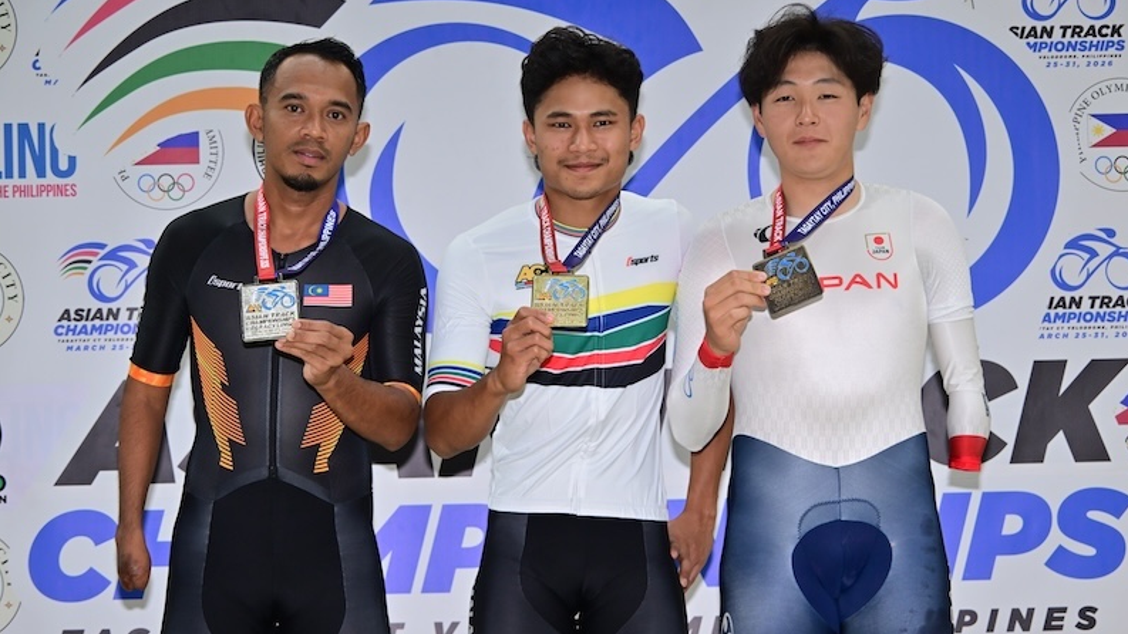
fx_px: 3320
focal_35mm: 111
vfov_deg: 10.9
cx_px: 568
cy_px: 331
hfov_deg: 19.3
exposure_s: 1/160
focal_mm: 105
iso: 1250
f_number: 8
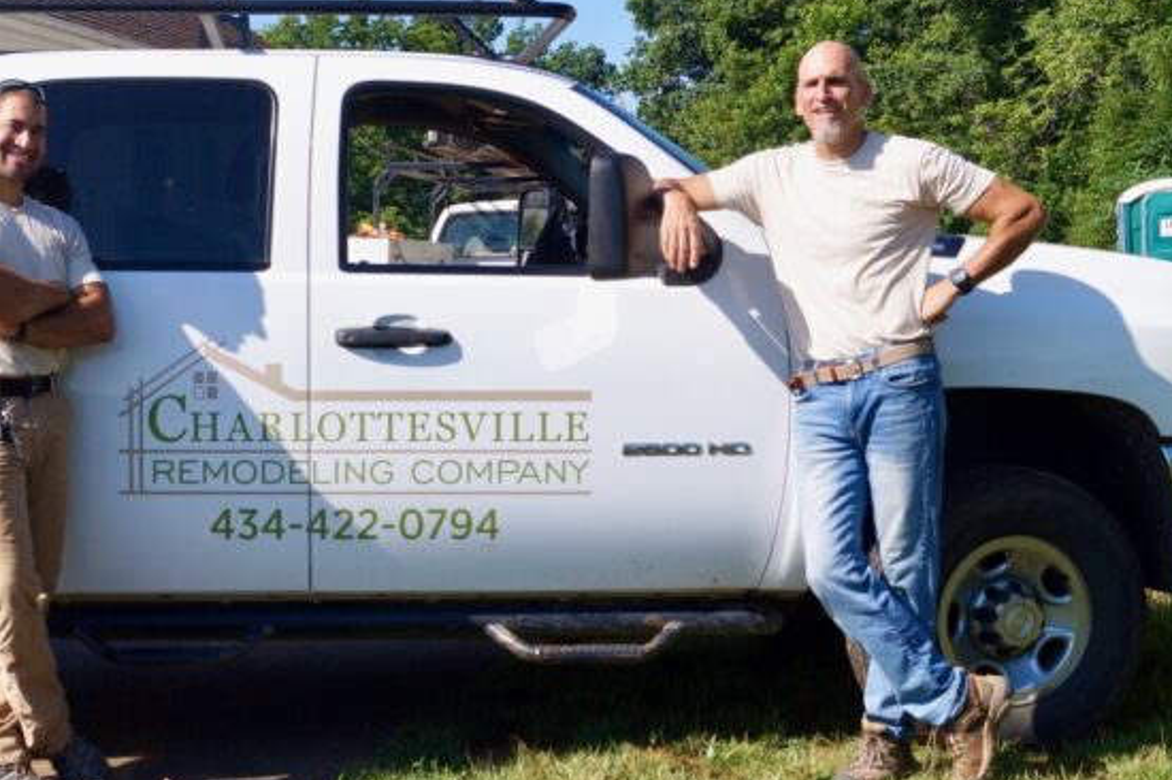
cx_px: 341
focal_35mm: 66
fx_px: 2147
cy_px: 428
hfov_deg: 30.2
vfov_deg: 20.6
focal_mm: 26
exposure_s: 1/320
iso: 100
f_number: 8
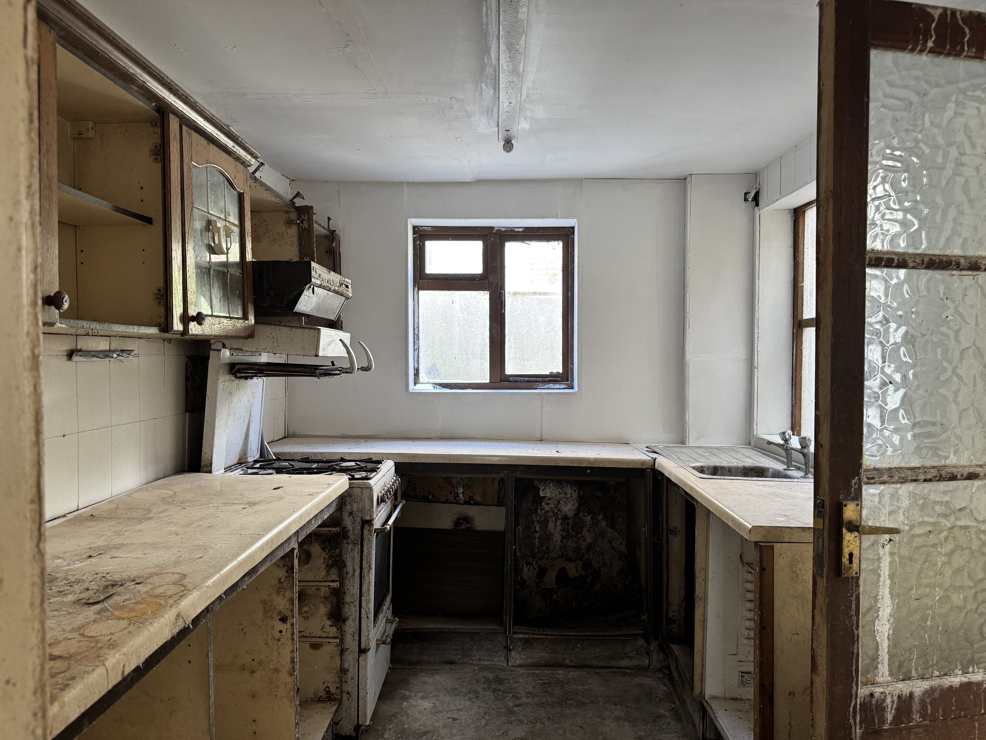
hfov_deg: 71.6
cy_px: 370
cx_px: 493
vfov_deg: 56.8
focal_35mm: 24
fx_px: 684
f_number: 1.78
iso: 200
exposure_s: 1/117
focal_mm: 6.76
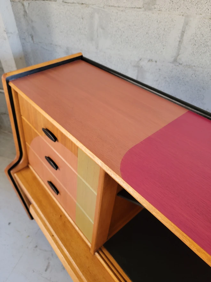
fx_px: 195
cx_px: 106
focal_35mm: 24
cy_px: 141
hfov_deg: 56.8
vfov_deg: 71.6
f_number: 1.8
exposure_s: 1/120
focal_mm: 6.7
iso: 320
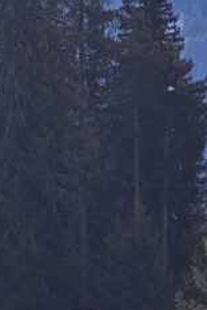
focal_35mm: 344
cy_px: 106
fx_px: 2962
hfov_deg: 3.9
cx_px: -263
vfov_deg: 6.0
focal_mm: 12.28
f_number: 1.8
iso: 50
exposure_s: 1/6139
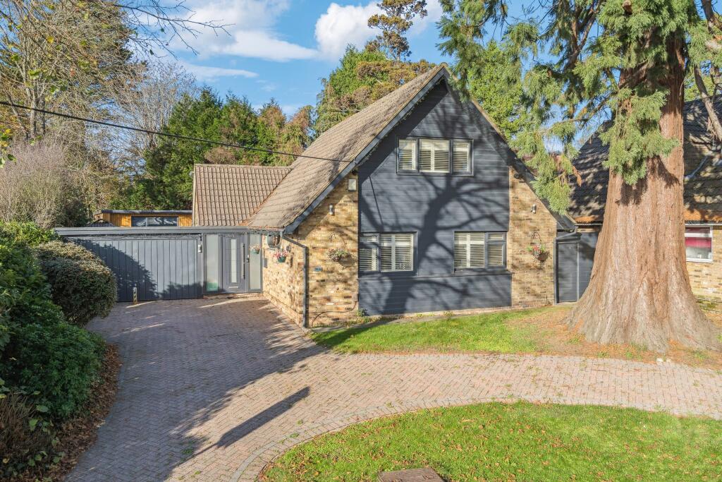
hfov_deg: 69.4
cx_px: 361
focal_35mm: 26
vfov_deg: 49.6
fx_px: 521
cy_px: 241
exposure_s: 1/1000
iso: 320
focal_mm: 26
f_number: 5.6
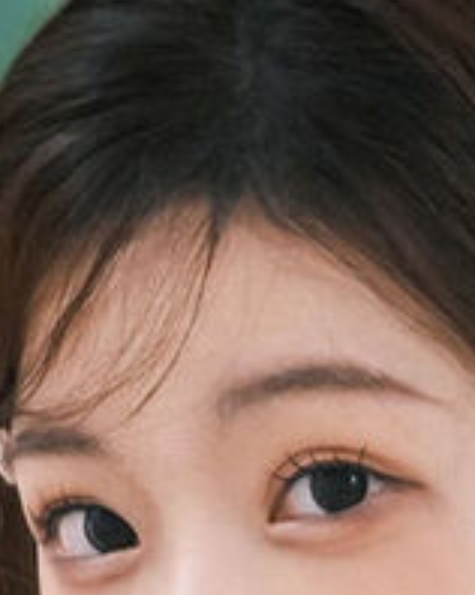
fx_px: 12478
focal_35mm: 709
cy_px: 1982
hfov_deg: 2.2
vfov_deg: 2.7
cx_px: 376
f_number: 2.8
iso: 1000
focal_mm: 63
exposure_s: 1/200
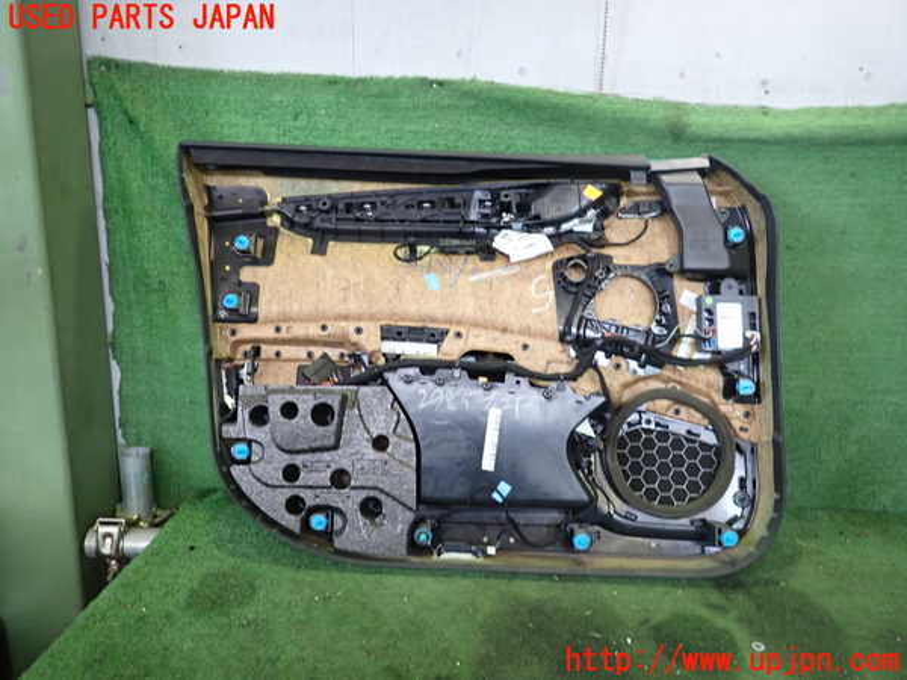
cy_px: 340
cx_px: 454
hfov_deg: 69.4
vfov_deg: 54.9
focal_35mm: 25
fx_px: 655
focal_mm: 4.5
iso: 250
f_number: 2
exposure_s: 1/30
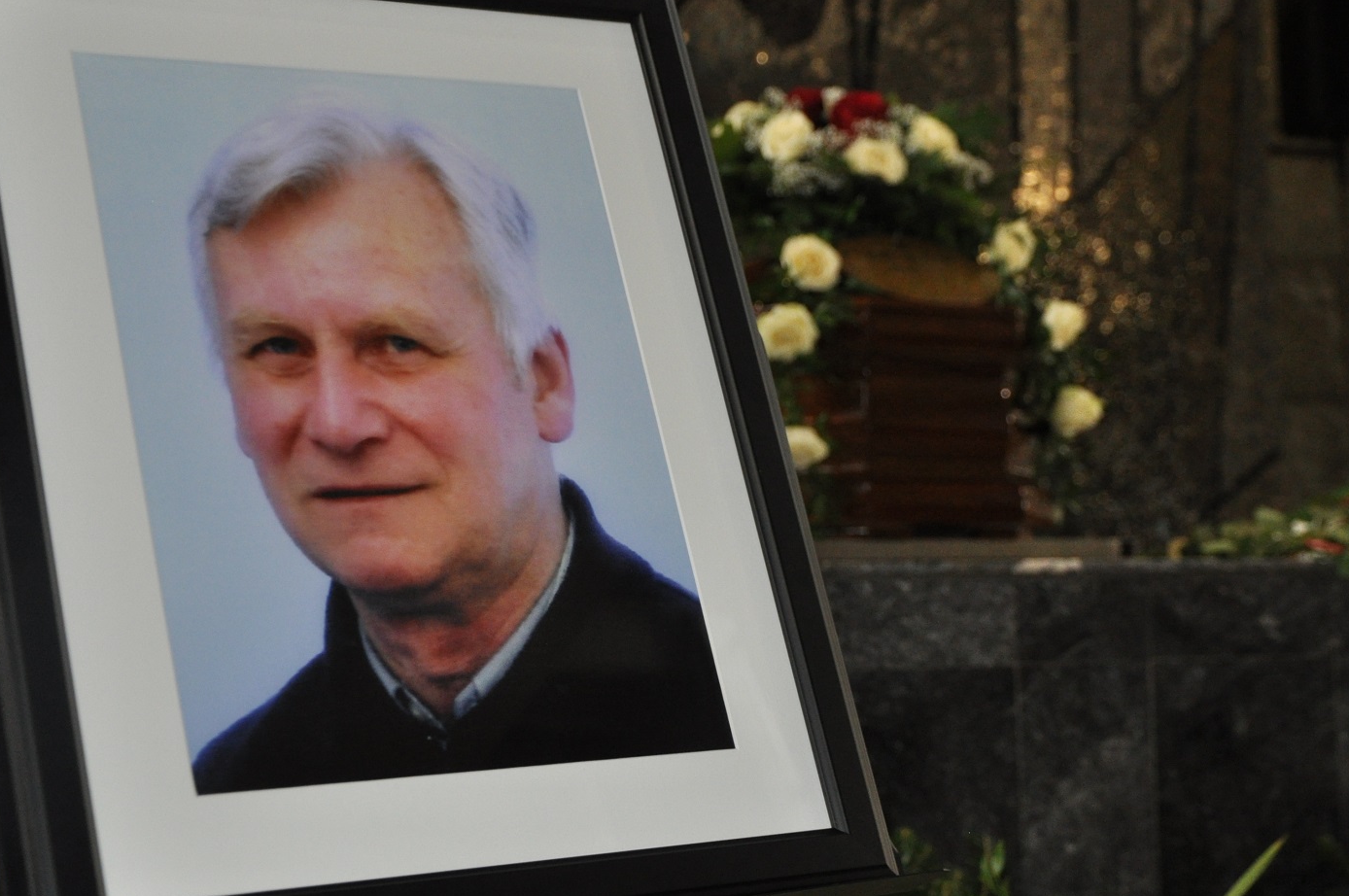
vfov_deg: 18.9
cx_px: 808
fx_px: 2695
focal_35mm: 72
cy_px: 366
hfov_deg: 28.0
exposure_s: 1/60
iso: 800
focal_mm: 34
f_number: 4.2
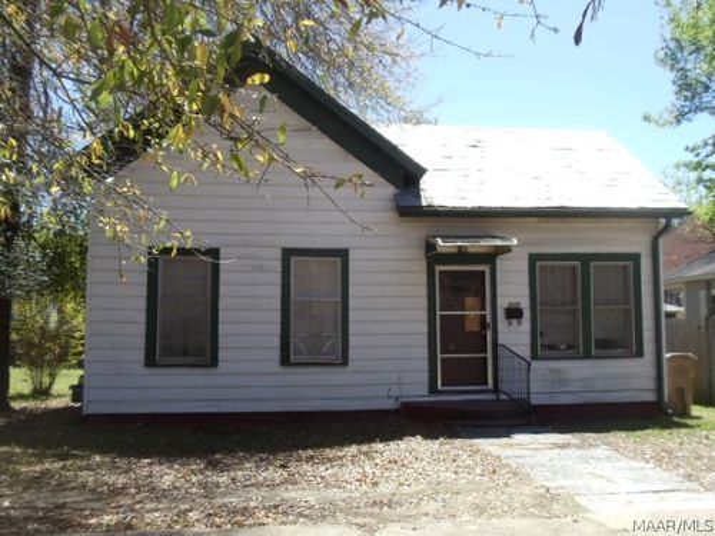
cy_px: 268
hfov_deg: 38.2
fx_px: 1033
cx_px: 358
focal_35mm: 50
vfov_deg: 29.1
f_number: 3.7
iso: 100
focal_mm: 6.81
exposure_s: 1/500
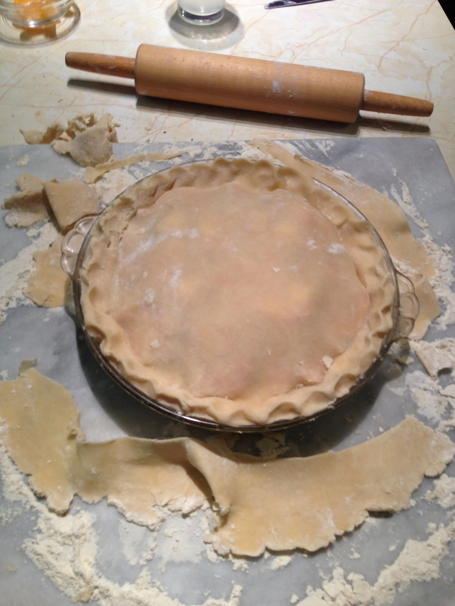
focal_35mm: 33
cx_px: 228
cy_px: 303
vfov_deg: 55.4
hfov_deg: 42.9
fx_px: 578
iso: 50
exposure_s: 1/24
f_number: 2.4
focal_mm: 4.13
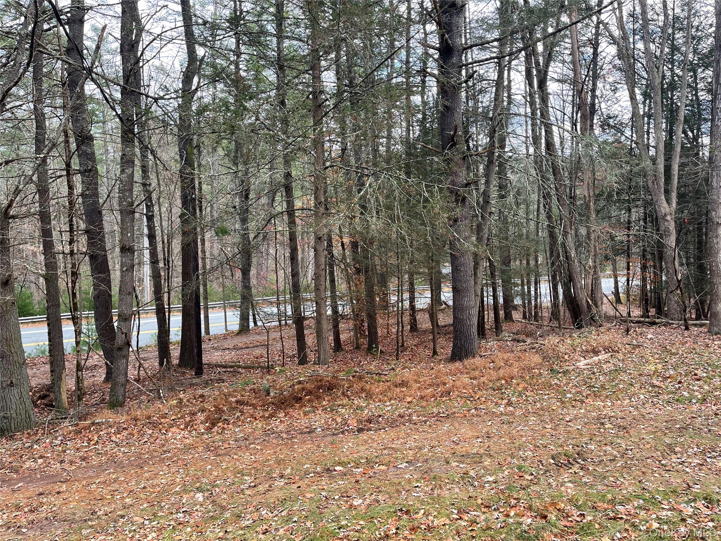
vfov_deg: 54.9
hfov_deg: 69.4
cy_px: 270
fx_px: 521
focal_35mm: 25
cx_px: 360
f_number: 1.6
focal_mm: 5.1
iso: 40
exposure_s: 1/121
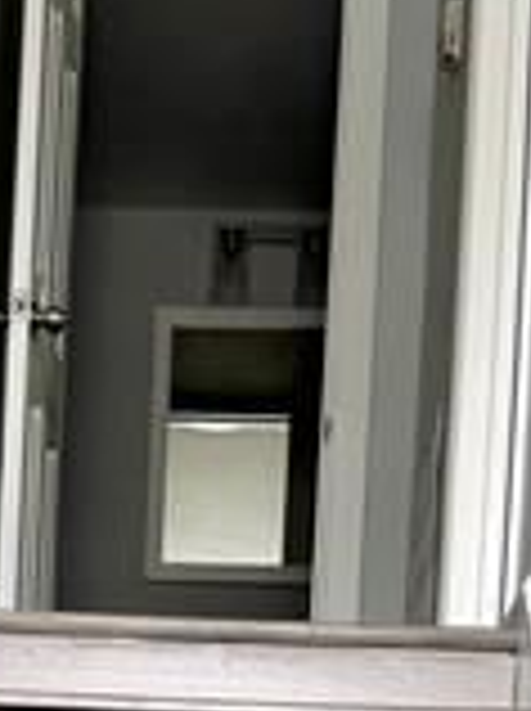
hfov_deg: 12.6
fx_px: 2399
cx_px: 76
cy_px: 1188
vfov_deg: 15.1
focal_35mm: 117
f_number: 1.78
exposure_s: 1/108
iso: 200
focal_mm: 6.76
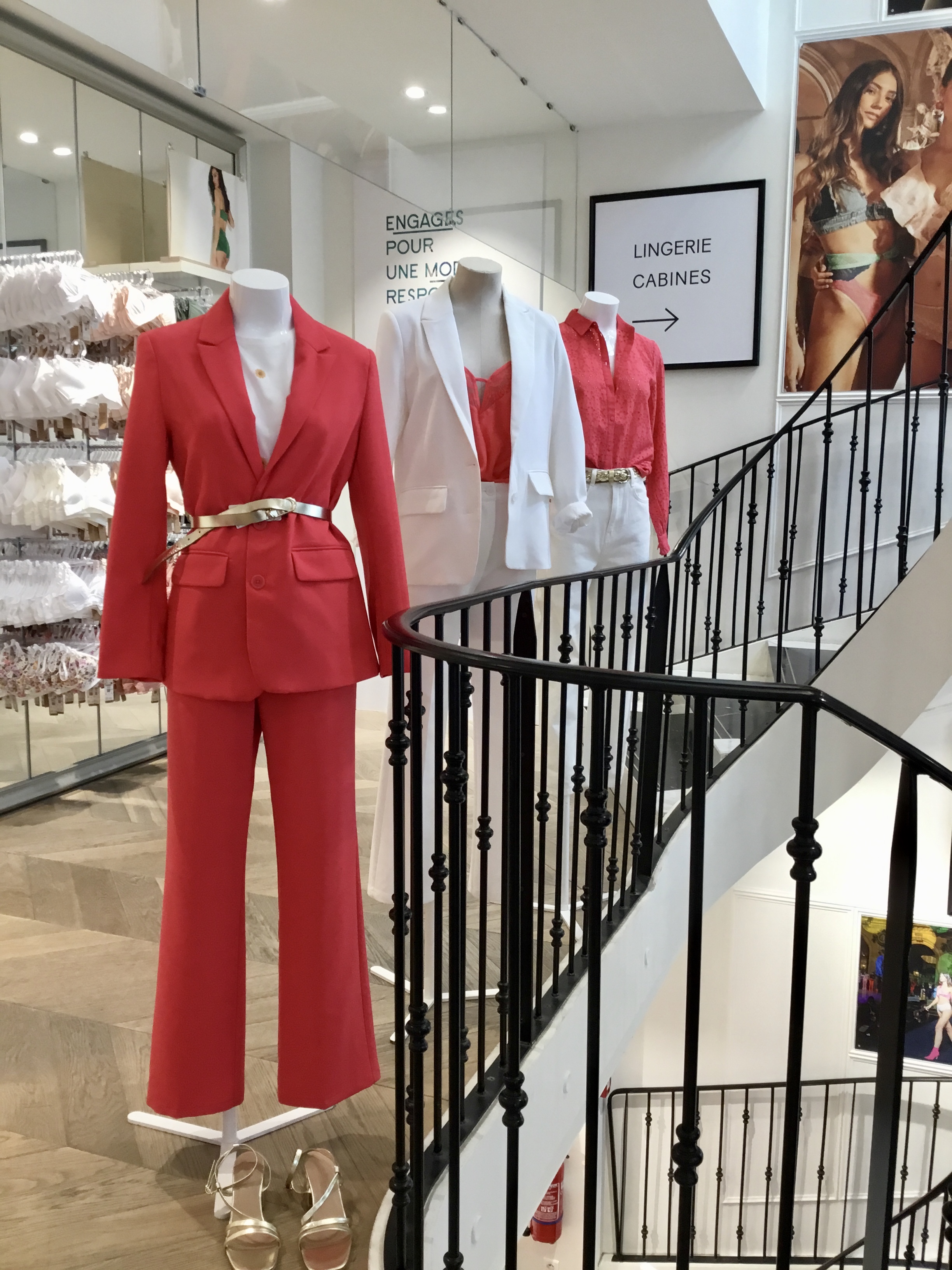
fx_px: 1137
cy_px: 635
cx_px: 476
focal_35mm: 31
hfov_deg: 45.4
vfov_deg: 58.4
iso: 64
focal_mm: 3.3
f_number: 2.4
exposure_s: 1/33
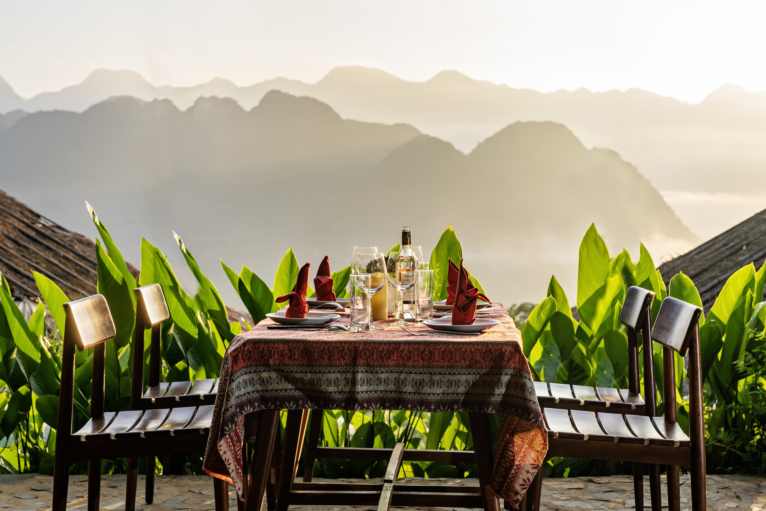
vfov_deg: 24.2
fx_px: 1191
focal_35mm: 56
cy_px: 256
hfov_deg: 35.6
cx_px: 383
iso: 100
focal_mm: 56
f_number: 6.3
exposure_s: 1/125
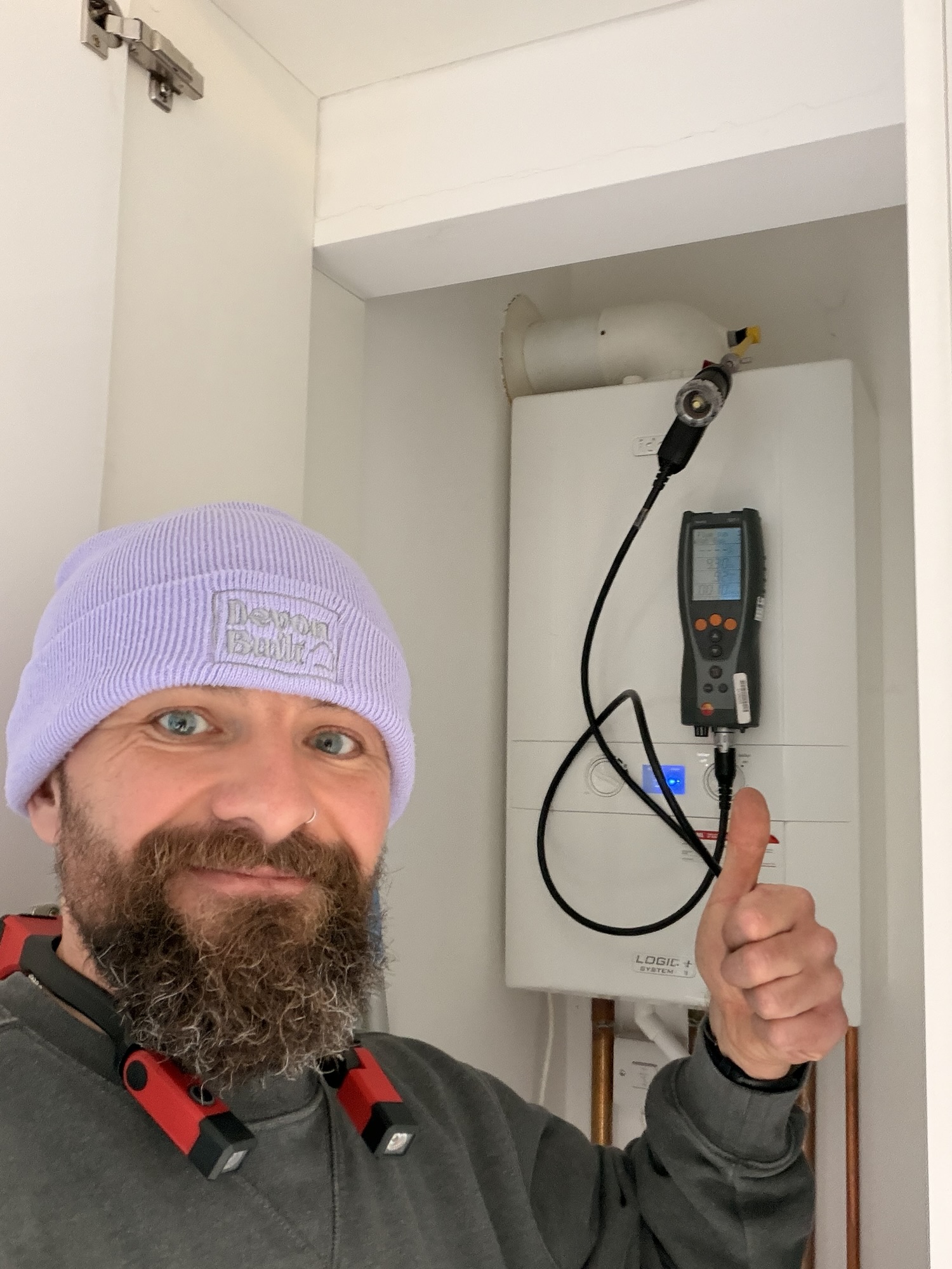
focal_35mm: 30
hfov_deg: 46.8
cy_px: 634
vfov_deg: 60.0
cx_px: 476
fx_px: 1100
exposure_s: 1/50
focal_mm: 2.71
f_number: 1.9
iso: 250
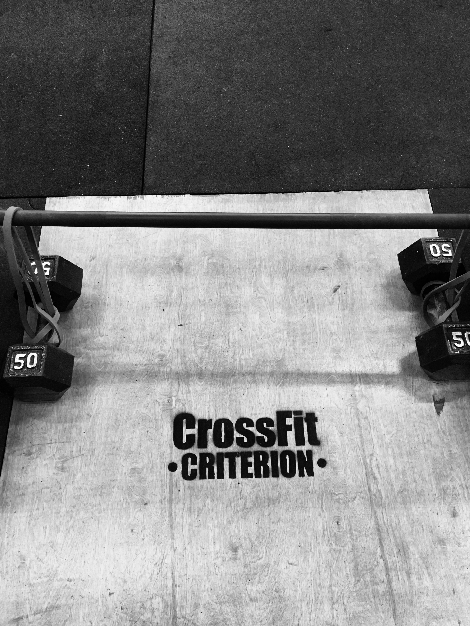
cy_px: 306
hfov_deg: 46.8
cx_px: 240
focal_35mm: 30
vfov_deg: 60.0
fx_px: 543
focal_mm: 4.15
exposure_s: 1/30
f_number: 2.2
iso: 160
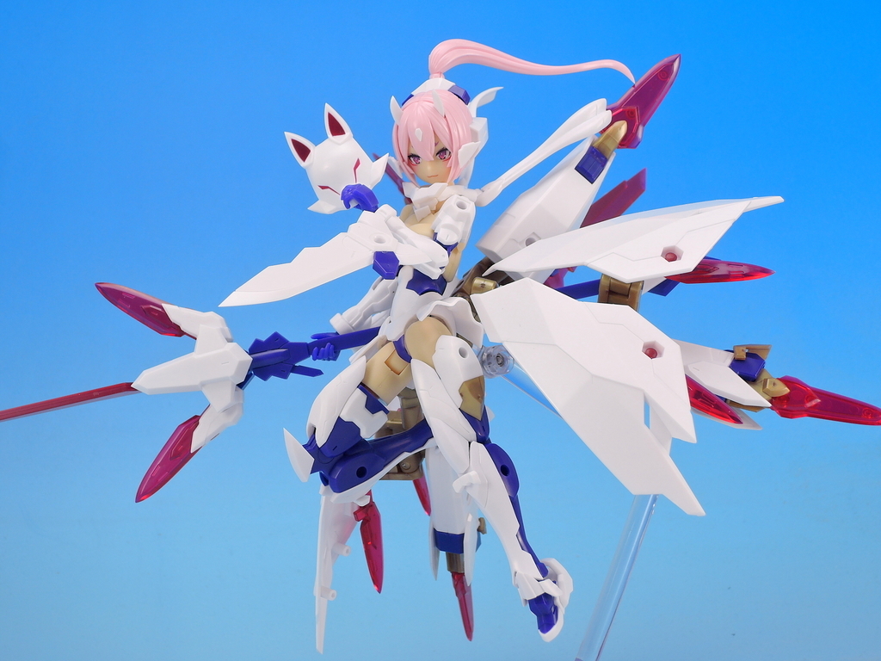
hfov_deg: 26.0
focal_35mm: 75
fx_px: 1909
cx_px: 440
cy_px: 330
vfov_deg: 19.6
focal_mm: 16
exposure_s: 1/6
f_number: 5.2
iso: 80
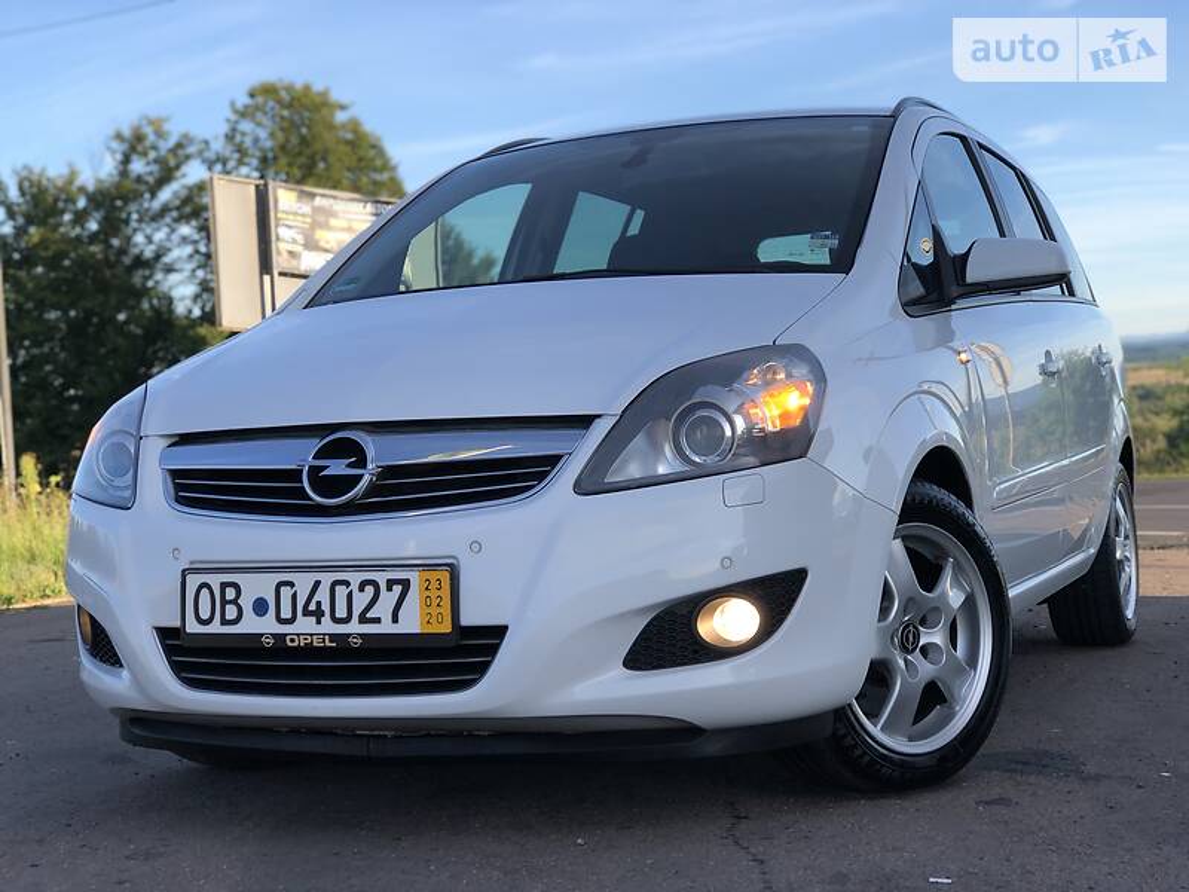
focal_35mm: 57
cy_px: 446
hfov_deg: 33.8
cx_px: 594
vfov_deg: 25.7
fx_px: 1958
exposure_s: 1/213
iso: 20
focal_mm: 6.6
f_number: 2.8
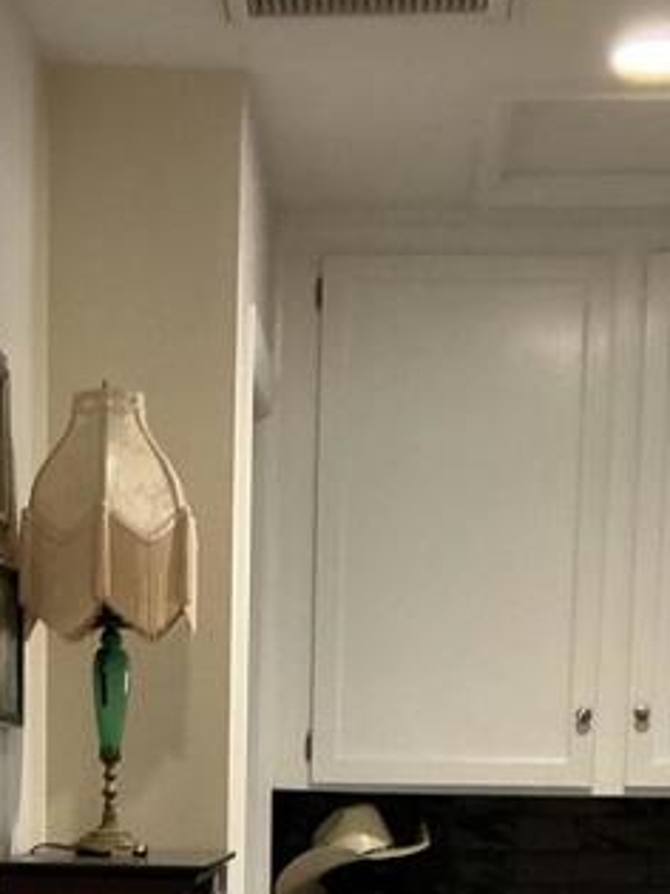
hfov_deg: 16.2
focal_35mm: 91
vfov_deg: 20.2
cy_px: 1073
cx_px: 261
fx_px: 2350
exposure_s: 1/60
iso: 125
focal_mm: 3
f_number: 1.8
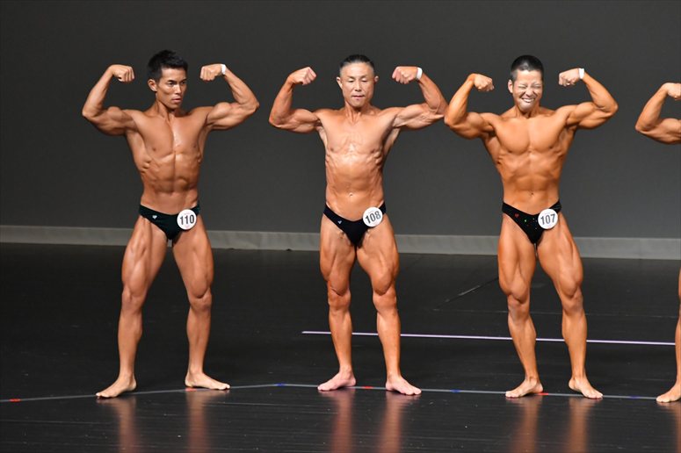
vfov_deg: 4.4
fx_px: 5956
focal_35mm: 315
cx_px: 340
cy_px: 226
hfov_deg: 6.5
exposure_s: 1/400
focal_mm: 210
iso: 5000
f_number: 5.6
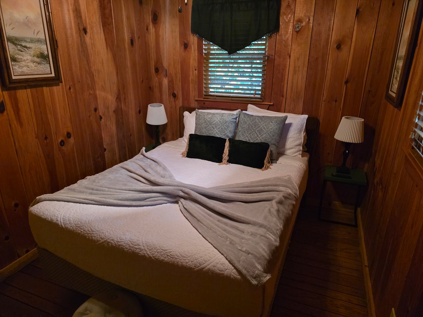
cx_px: 212
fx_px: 281
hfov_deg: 73.9
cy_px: 158
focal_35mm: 23
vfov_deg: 58.9
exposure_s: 1/120
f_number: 1.7
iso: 2000
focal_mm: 6.3
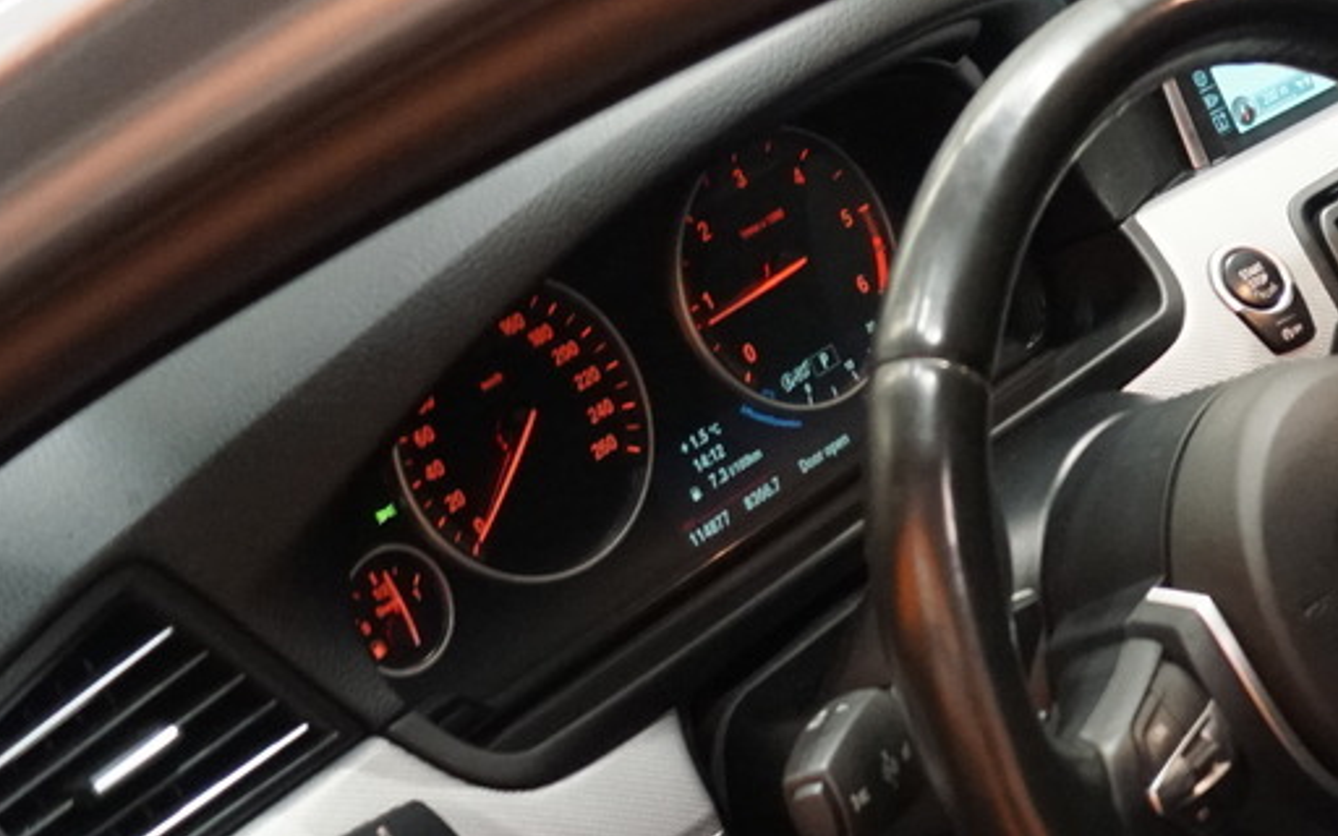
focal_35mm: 87
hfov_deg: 20.1
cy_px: 912
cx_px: 2075
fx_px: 3172
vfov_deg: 14.7
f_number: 3.5
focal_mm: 18
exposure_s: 1/60
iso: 2000
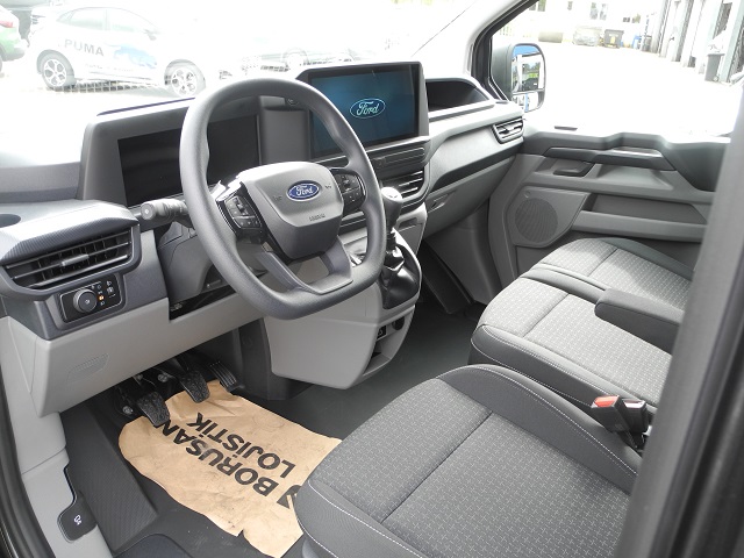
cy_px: 279
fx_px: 602
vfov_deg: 49.7
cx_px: 372
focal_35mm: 28
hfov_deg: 63.4
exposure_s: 1/50
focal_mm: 6
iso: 100
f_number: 2.8
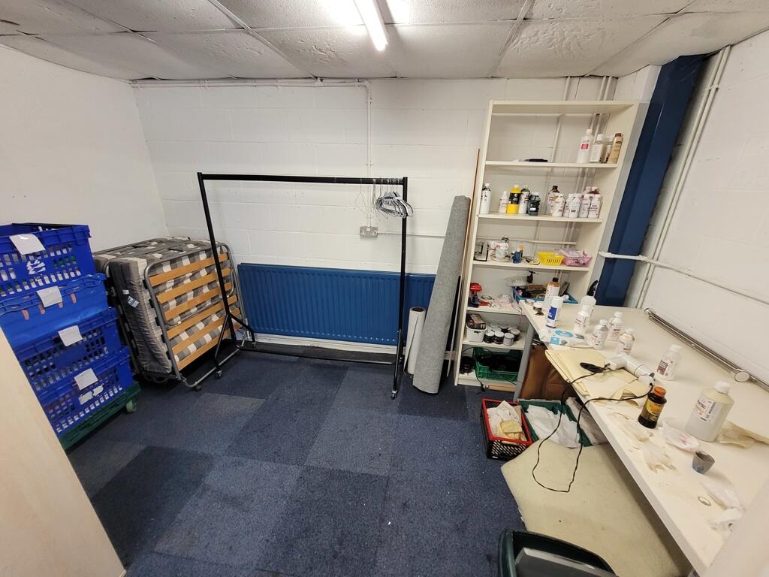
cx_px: 384
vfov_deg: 89.9
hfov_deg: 106.2
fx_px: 289
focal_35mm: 13
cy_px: 288
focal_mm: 1.74
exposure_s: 1/50
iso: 200
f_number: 2.2
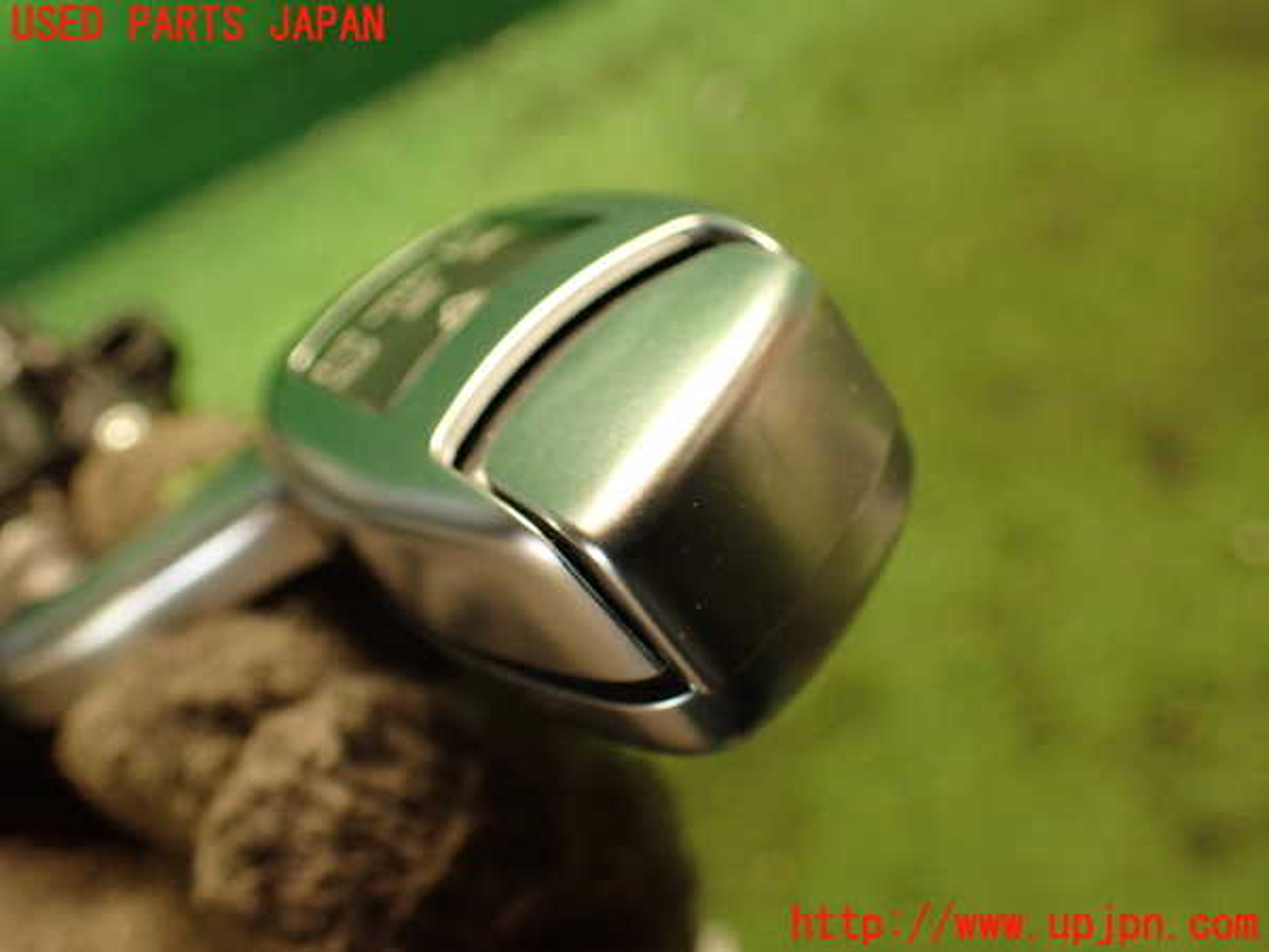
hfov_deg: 56.8
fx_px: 1173
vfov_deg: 44.2
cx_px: 634
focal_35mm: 32
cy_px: 476
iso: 640
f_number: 2.4
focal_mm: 5.79
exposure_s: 1/30
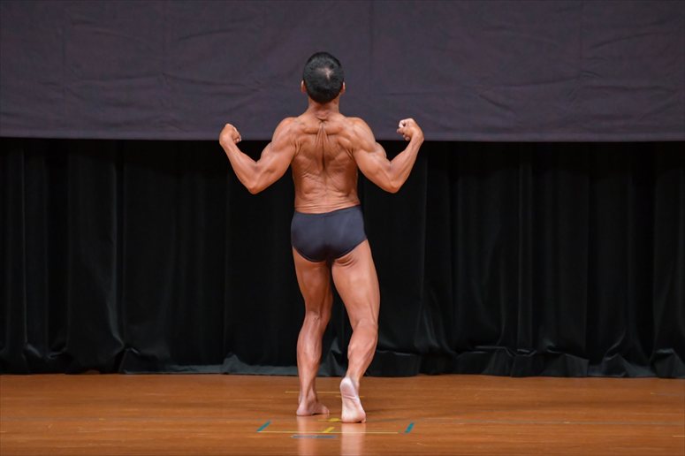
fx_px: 5706
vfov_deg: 4.6
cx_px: 342
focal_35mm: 300
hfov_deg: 6.9
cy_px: 228
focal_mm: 200
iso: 5000
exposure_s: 1/400
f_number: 5.6
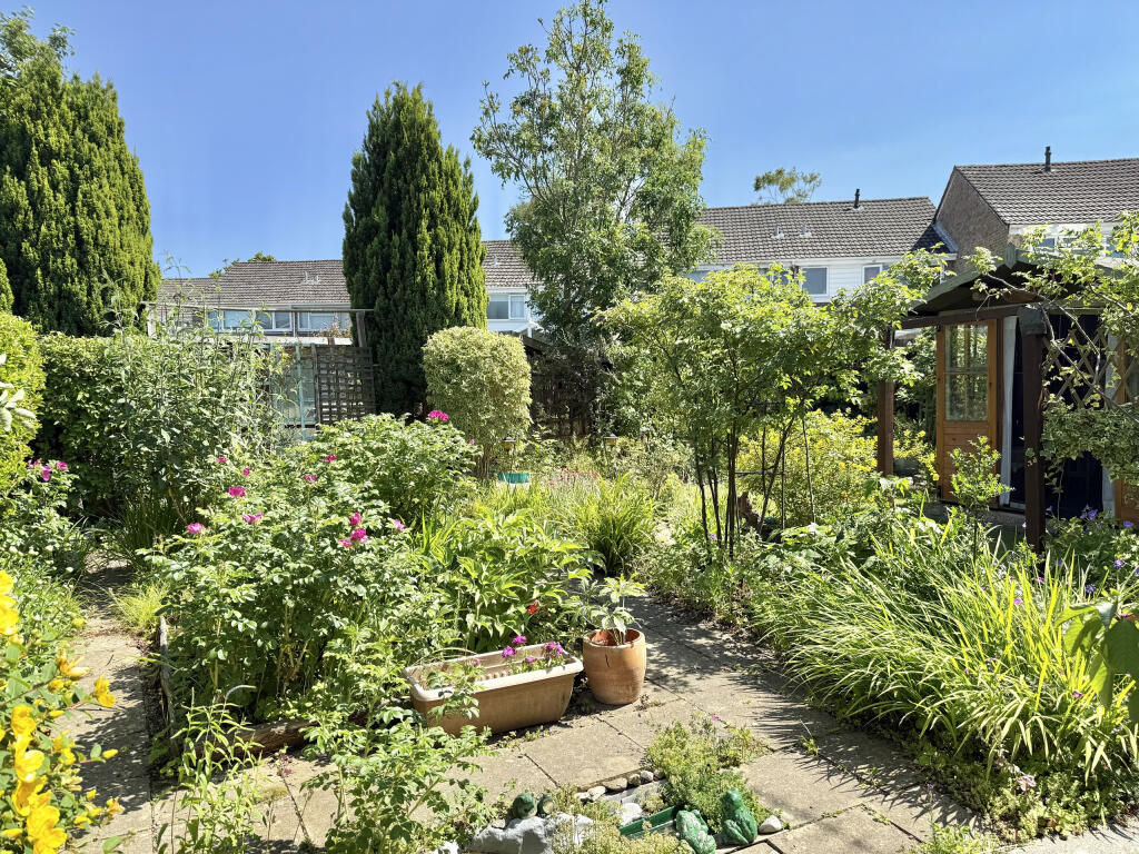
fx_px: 790
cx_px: 570
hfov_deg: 71.6
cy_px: 427
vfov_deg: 56.8
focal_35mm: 24
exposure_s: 1/2611
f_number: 1.78
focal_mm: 6.76
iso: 80
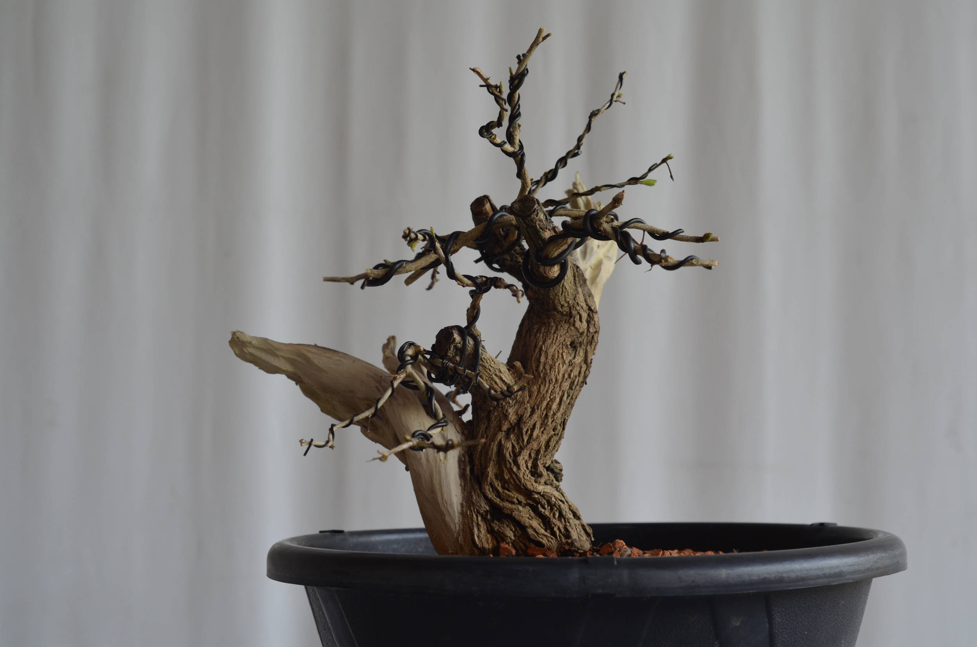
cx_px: 488
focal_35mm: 75
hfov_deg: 27.0
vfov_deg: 18.1
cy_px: 324
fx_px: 2031
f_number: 5.6
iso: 320
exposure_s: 1/125
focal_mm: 50
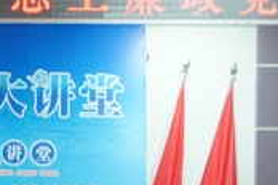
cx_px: -35
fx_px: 1830
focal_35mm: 237
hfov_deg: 8.6
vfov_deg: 5.8
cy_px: 163
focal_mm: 50
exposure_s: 1/25
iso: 1600
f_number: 5.6
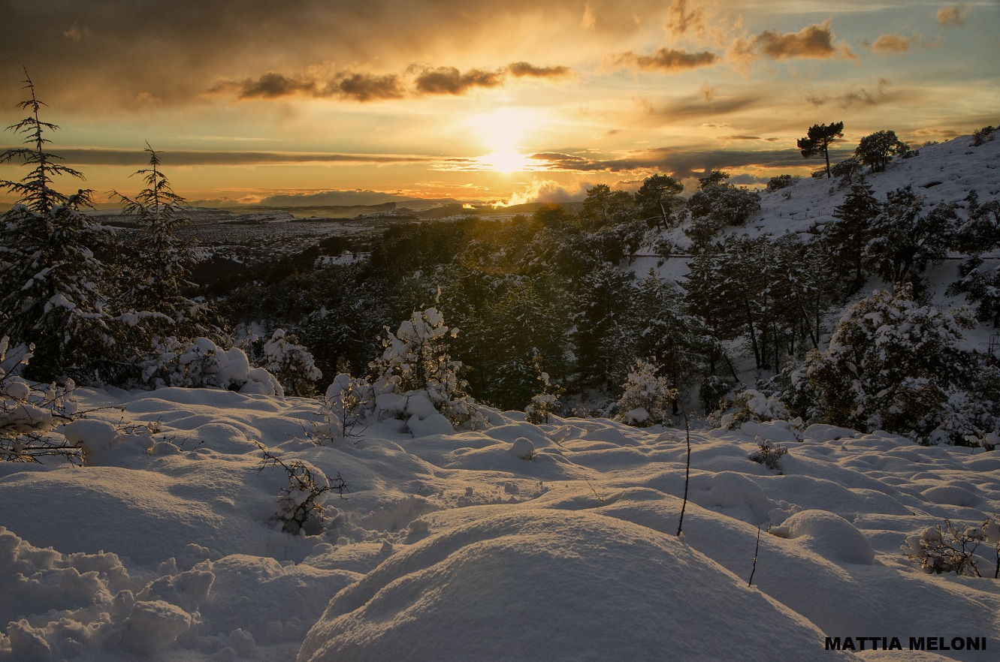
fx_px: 998
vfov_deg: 36.7
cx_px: 500
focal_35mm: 36
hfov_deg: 53.2
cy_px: 331
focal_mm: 24
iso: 250
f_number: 11
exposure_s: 1/320
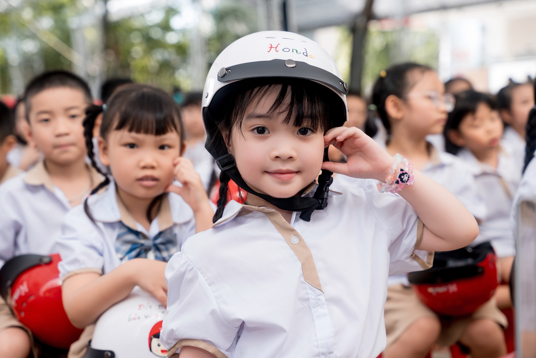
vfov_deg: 20.8
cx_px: 268
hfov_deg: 30.8
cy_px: 179
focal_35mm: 65
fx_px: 974
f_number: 4
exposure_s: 1/125
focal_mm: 65.4
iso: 160
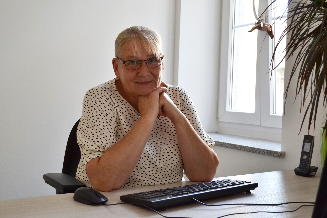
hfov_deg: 43.6
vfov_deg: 29.9
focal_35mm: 45
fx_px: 409
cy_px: 109
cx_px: 164
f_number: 4.8
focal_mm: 30
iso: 400
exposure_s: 1/100
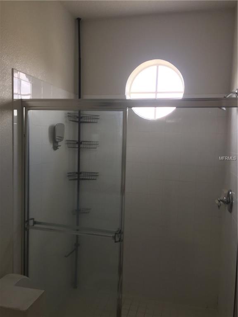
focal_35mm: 29
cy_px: 158
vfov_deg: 61.7
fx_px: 266
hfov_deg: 48.2
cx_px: 119
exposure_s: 1/40
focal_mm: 4.15
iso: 32
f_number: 2.2
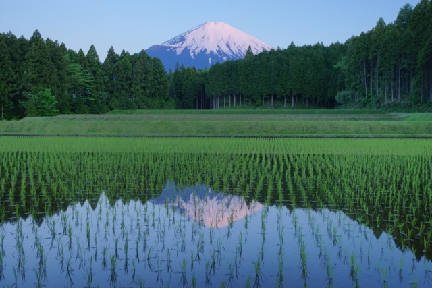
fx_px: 480
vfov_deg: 33.4
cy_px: 144
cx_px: 216
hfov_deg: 48.4
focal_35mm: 40
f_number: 11
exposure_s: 1/2
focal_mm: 40
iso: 100
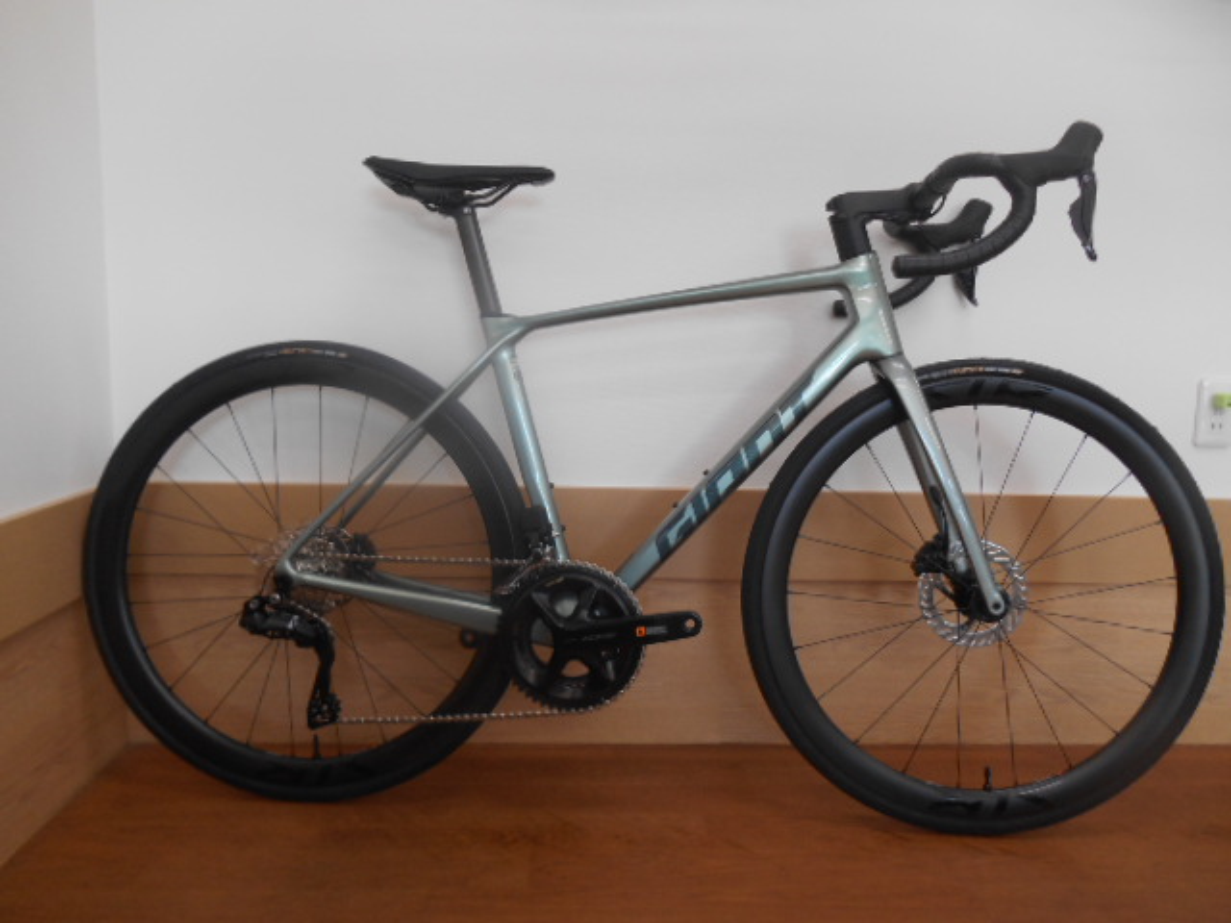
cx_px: 616
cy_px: 462
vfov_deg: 53.1
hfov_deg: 67.3
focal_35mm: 26
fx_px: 925
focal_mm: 4.7
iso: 125
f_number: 3.4
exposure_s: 1/30
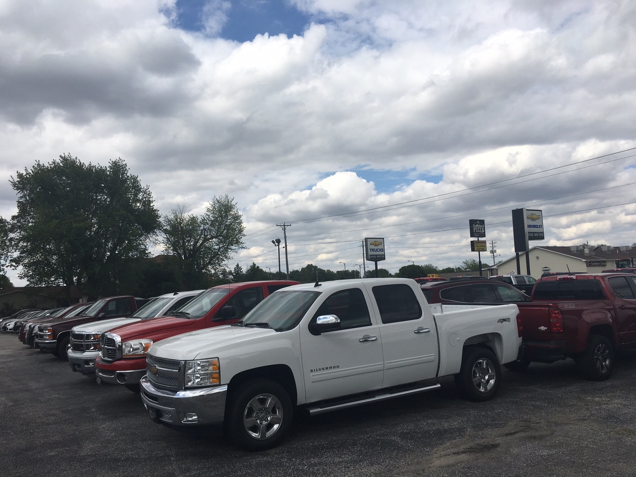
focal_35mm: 29
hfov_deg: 61.7
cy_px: 238
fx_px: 533
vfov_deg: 48.2
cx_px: 318
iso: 25
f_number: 2.2
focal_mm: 4.15
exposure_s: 1/2849
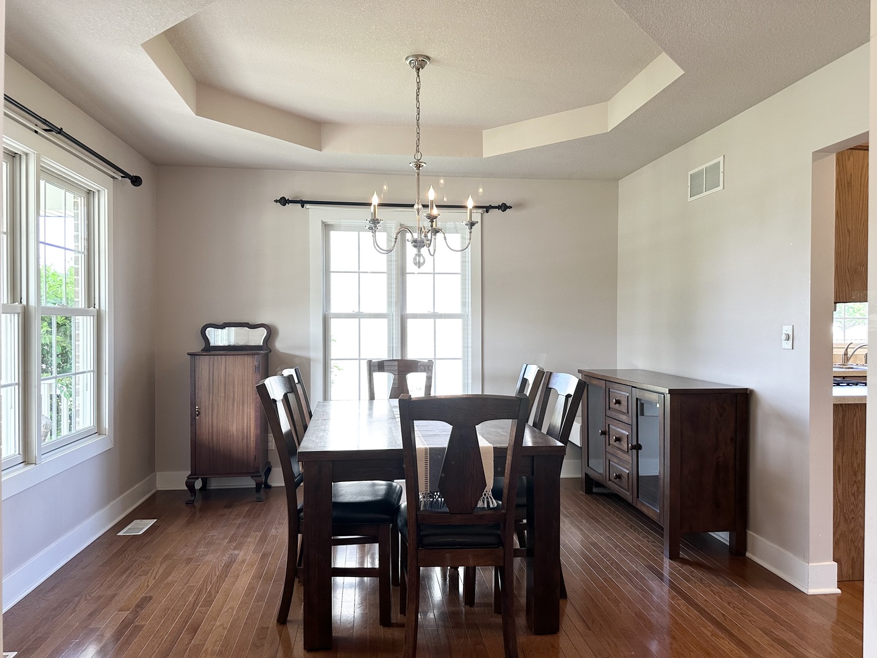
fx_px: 608
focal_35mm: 24
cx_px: 438
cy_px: 329
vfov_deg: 56.8
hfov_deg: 71.6
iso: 160
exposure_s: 1/120
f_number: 1.78
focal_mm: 6.86
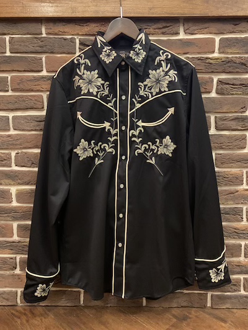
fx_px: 248
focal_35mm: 26
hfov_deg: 53.1
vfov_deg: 67.3
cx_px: 124
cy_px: 165
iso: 800
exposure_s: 1/30
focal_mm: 4.25
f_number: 1.8
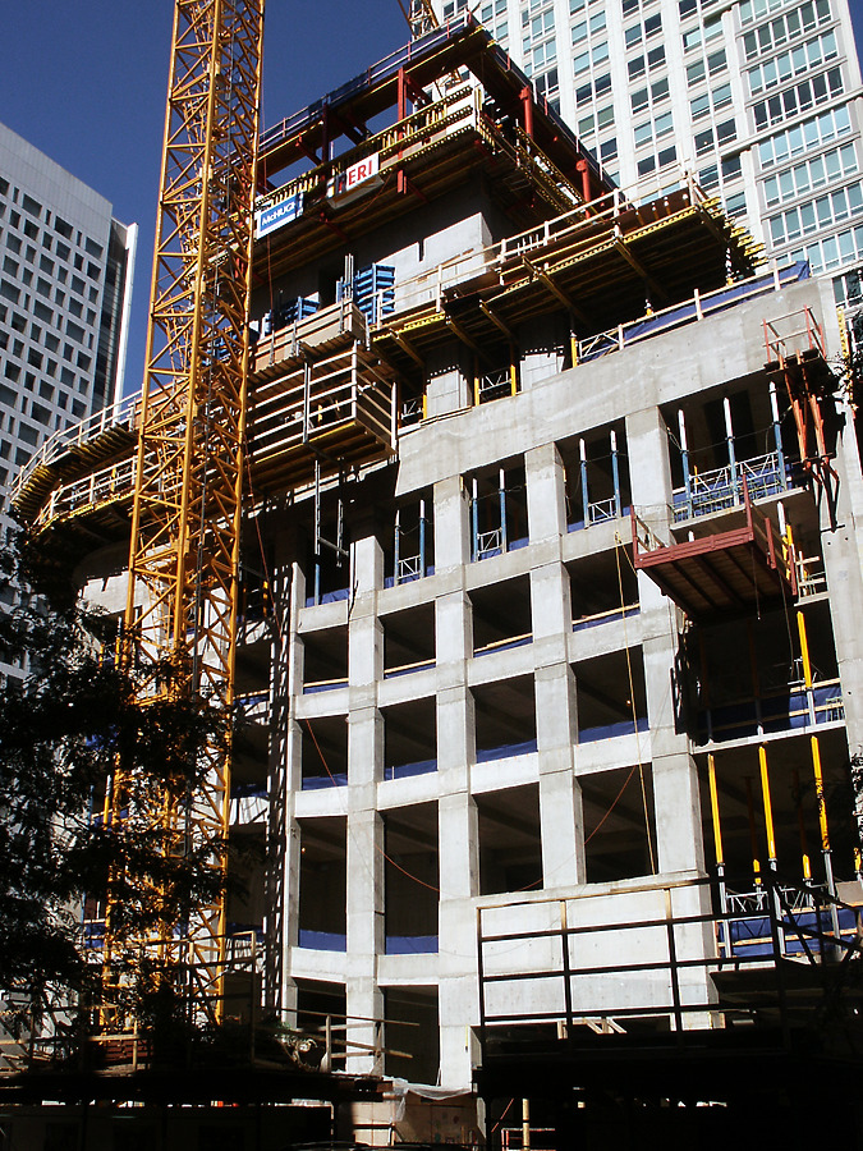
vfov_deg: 52.6
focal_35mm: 35
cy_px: 576
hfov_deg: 40.7
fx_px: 1163
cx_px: 432
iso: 64
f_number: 6.7
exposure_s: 1/350
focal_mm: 7.2
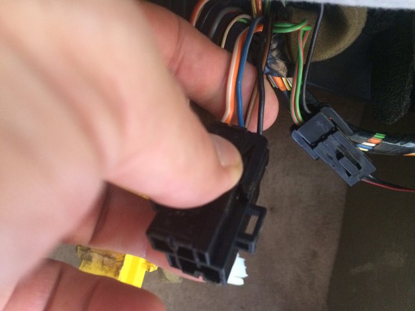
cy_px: 156
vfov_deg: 48.2
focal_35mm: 29
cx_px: 208
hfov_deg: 61.7
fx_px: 348
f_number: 2.2
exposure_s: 1/30
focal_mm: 4.15
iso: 320
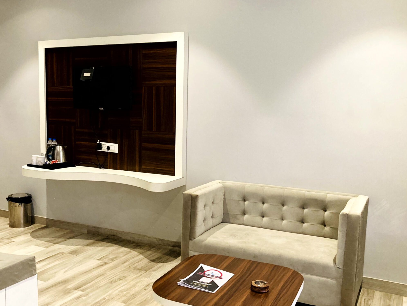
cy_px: 146
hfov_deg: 51.3
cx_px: 186
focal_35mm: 36
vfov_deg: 39.7
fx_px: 423
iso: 250
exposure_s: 1/50
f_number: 1.8
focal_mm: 3.99
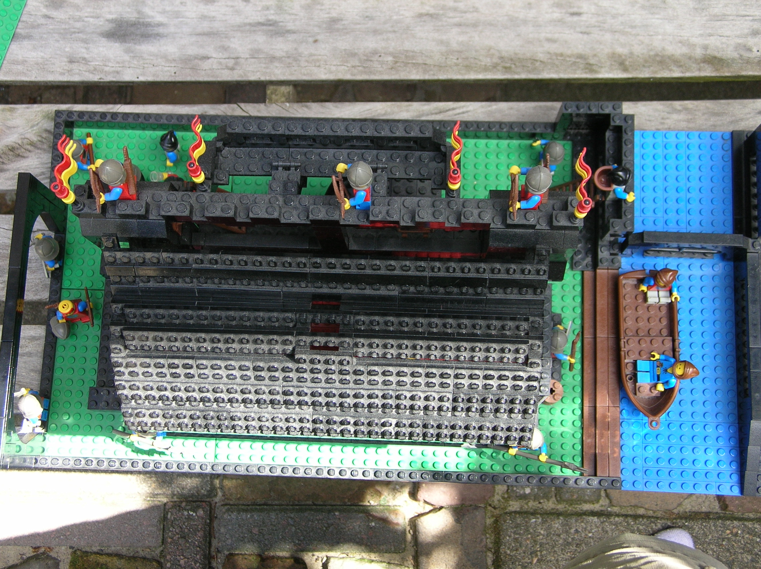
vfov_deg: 28.0
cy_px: 284
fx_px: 1142
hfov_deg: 36.8
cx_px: 380
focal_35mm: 52
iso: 50
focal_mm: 8.7
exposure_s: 1/100
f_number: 3
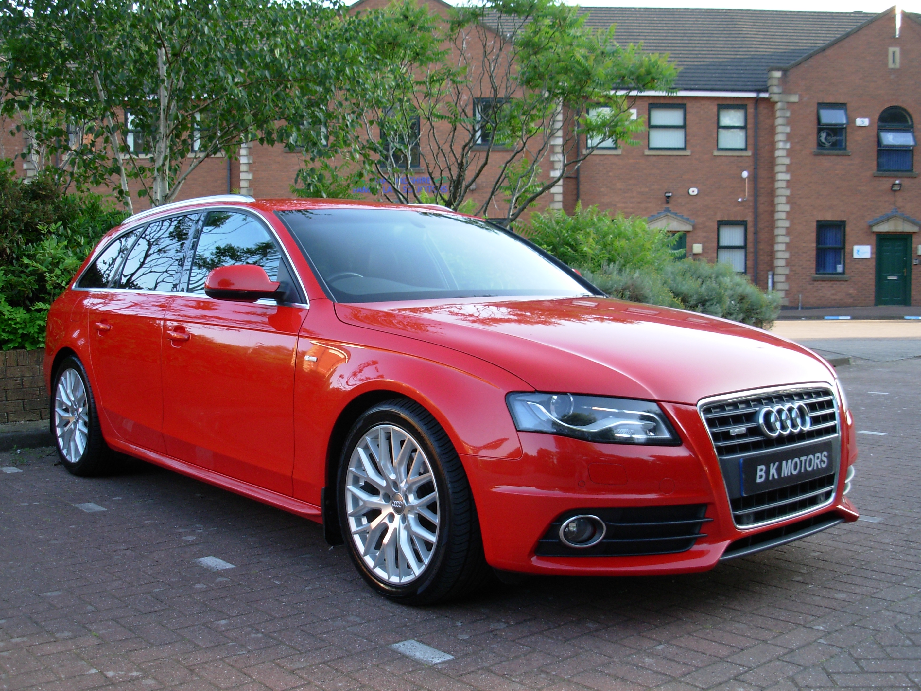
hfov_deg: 49.0
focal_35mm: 38
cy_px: 346
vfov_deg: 37.7
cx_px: 460
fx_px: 1011
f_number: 2.9
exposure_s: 1/95.9
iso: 50
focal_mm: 6.3
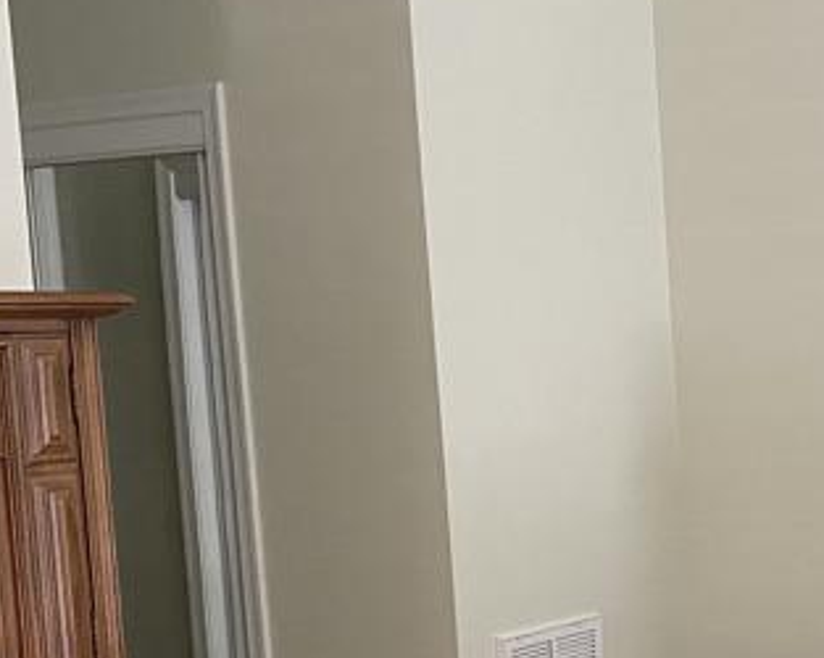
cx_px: 898
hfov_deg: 21.8
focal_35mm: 83
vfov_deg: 18.1
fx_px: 2023
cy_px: 637
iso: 320
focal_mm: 4.25
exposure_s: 1/60
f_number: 1.8
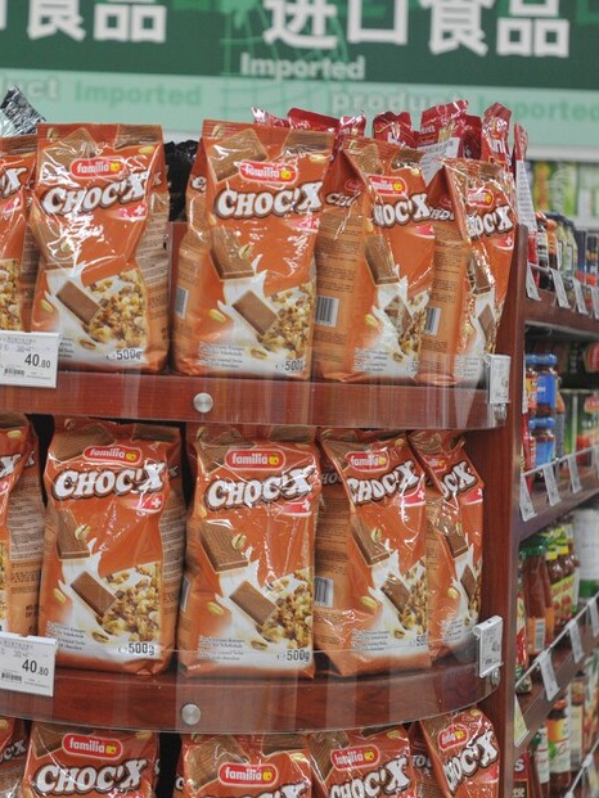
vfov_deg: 29.7
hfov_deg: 22.1
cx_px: 66
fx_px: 1499
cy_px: 297
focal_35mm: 65
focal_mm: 35
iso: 1600
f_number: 3.2
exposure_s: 1/400
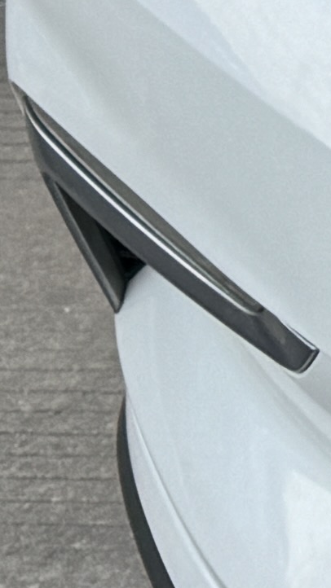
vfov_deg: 9.9
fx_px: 3231
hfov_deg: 4.8
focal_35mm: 207
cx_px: 1728
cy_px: -406
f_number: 1.78
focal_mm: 6.86
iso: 80
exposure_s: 1/756
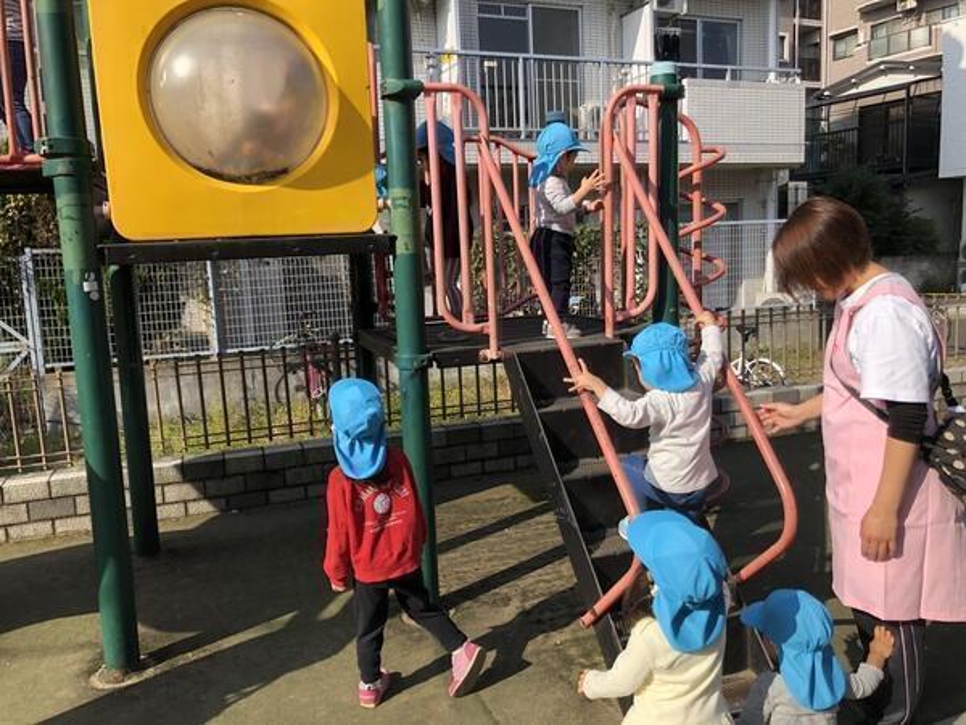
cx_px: 483
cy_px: 362
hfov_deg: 63.4
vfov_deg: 49.7
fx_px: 781
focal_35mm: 28
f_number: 1.8
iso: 20
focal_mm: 3.99
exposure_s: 1/1171
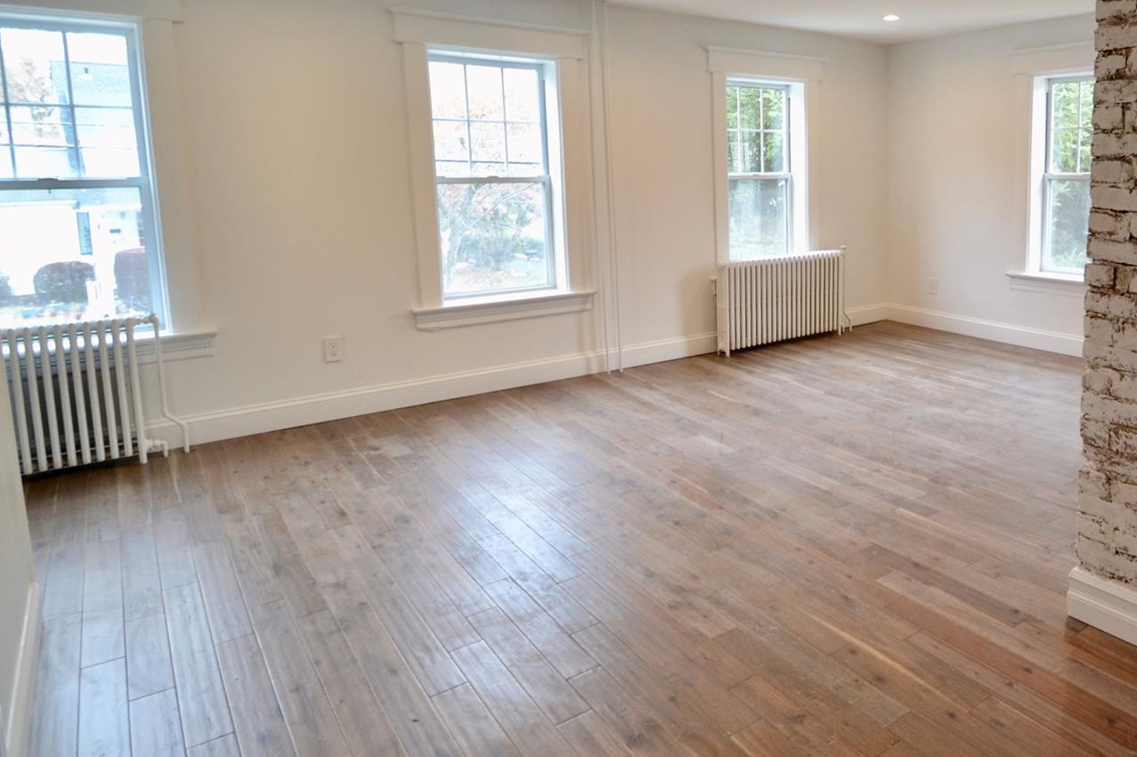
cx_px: 854
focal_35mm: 24
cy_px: 304
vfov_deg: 52.8
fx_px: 758
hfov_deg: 68.9
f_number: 3.5
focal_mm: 10
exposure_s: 1/60
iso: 400
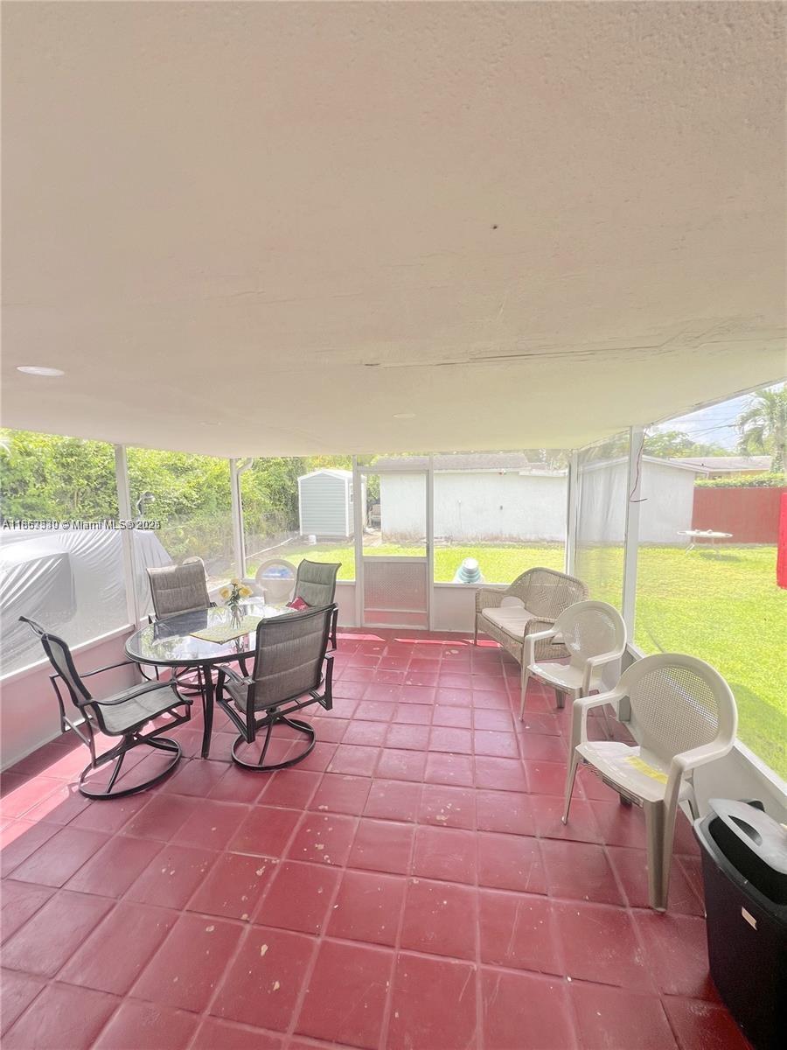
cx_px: 394
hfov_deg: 89.9
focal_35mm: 13
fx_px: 394
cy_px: 525
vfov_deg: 106.2
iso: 32
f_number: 1.8
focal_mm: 1.57
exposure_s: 1/277
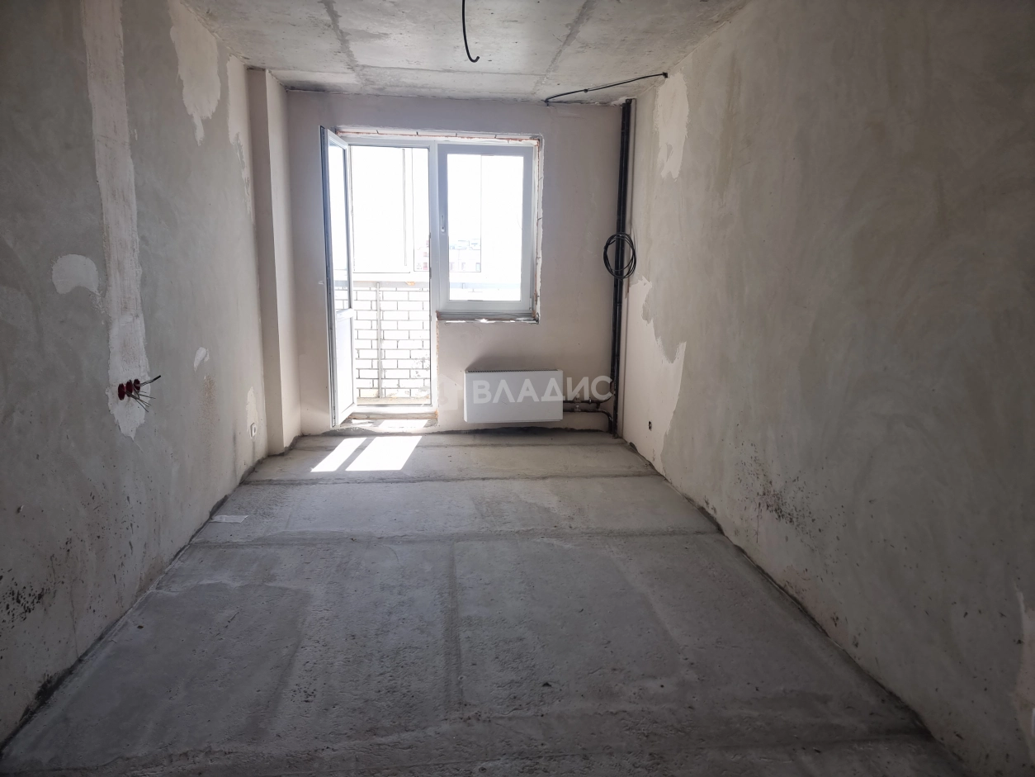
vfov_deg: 56.8
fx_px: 718
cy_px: 388
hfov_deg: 71.6
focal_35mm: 24
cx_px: 518
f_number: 1.8
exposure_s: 1/100
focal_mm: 6.7
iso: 50
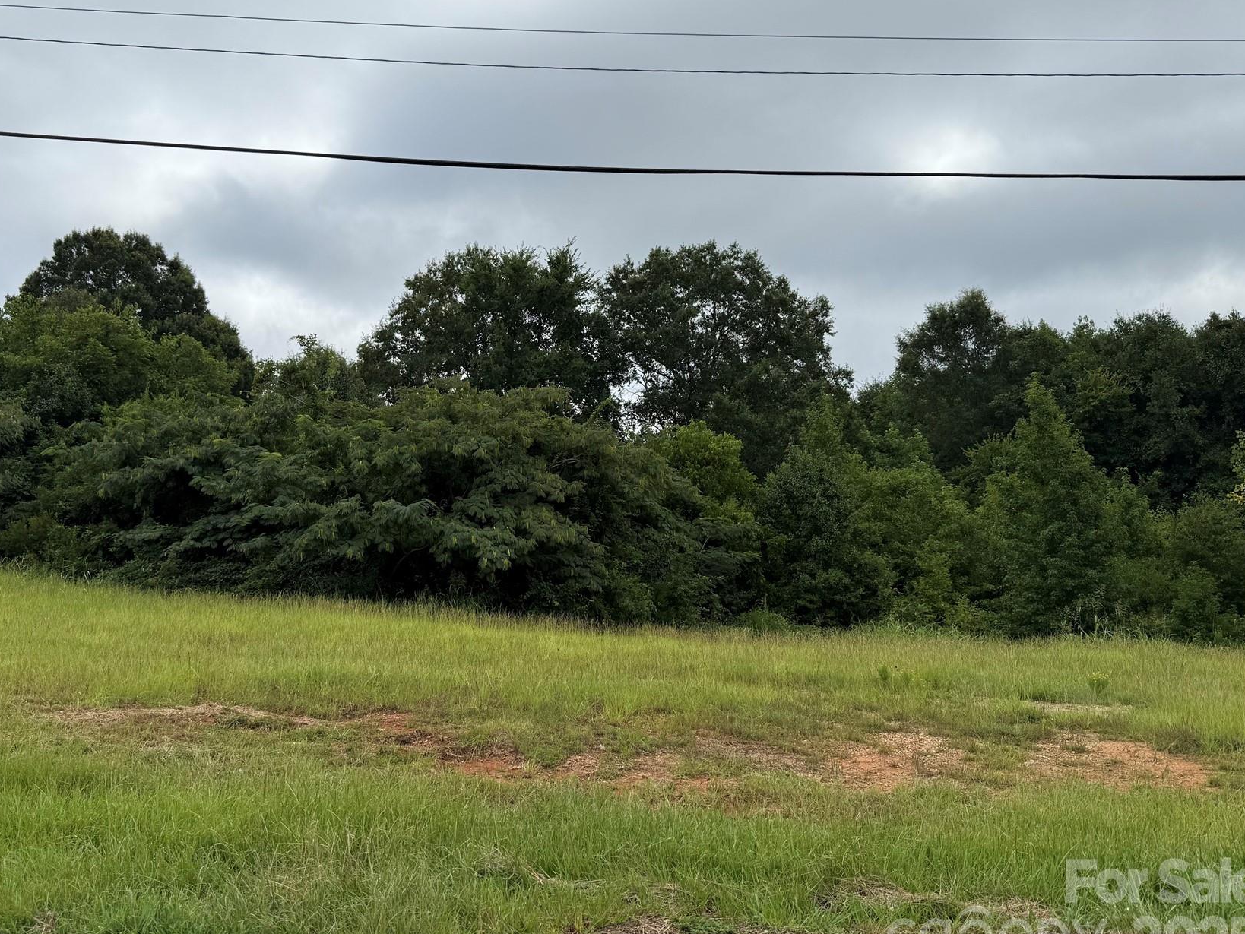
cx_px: 538
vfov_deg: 46.7
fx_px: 1079
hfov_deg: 59.7
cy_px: 418
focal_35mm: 30
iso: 80
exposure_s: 1/5714
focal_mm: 6.76
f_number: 1.78
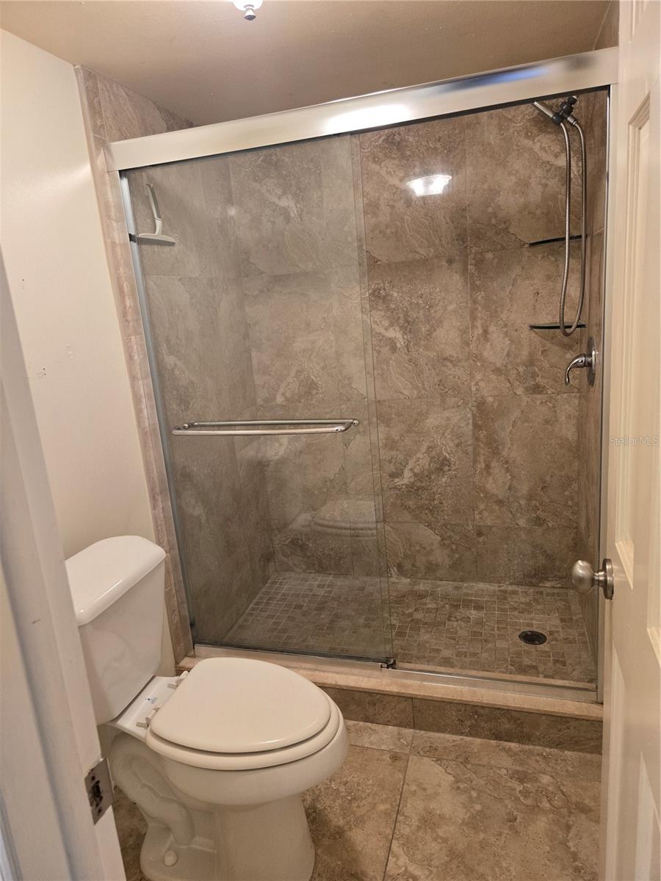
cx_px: 330
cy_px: 440
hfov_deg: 58.9
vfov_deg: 73.9
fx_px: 586
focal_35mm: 23
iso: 250
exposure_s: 1/120
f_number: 1.8
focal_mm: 5.4
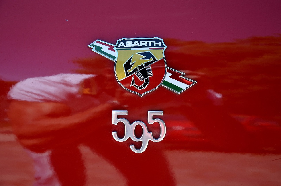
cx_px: 141
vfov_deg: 13.6
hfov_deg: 20.4
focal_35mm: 100
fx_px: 779
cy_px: 92
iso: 200
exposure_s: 1/160
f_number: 6.3
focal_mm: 66
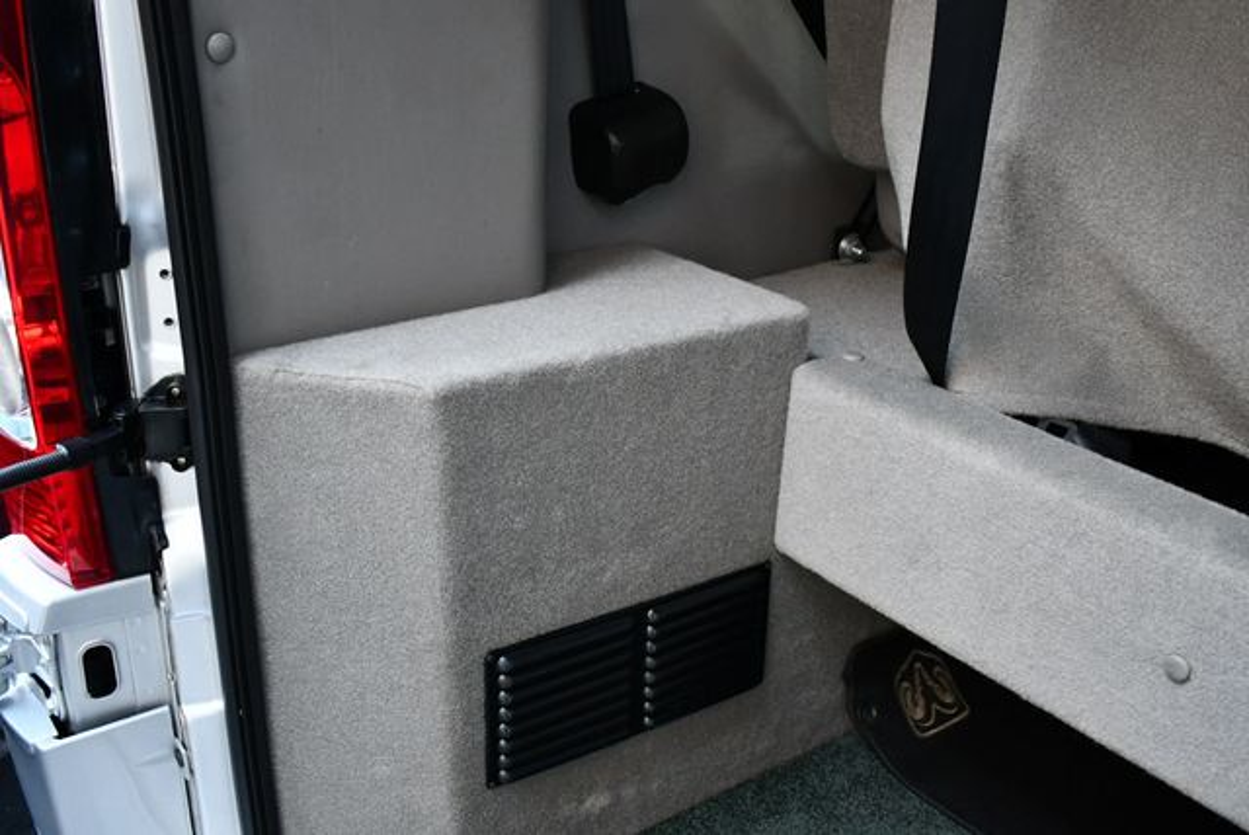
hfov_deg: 53.1
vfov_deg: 36.9
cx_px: 624
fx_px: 1250
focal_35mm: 36
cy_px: 418
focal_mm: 18
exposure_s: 1/125
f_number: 3.5
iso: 1100
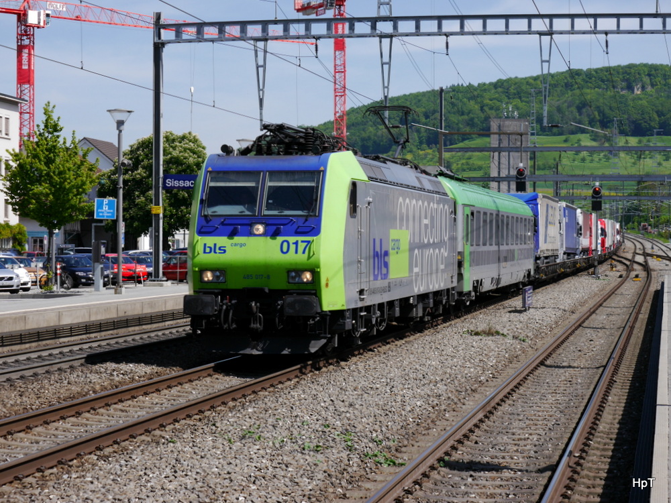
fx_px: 1745
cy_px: 252
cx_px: 336
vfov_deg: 16.4
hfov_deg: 21.8
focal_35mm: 90
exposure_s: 1/400
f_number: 7.1
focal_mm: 45
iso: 160
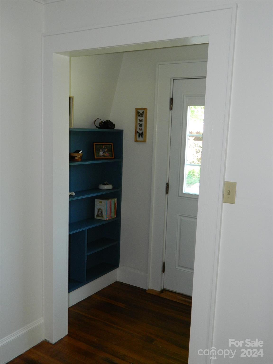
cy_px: 182
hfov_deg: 40.7
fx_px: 368
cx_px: 136
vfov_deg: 52.6
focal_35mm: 35
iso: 200
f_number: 3.3
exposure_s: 1/40
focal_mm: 6.2
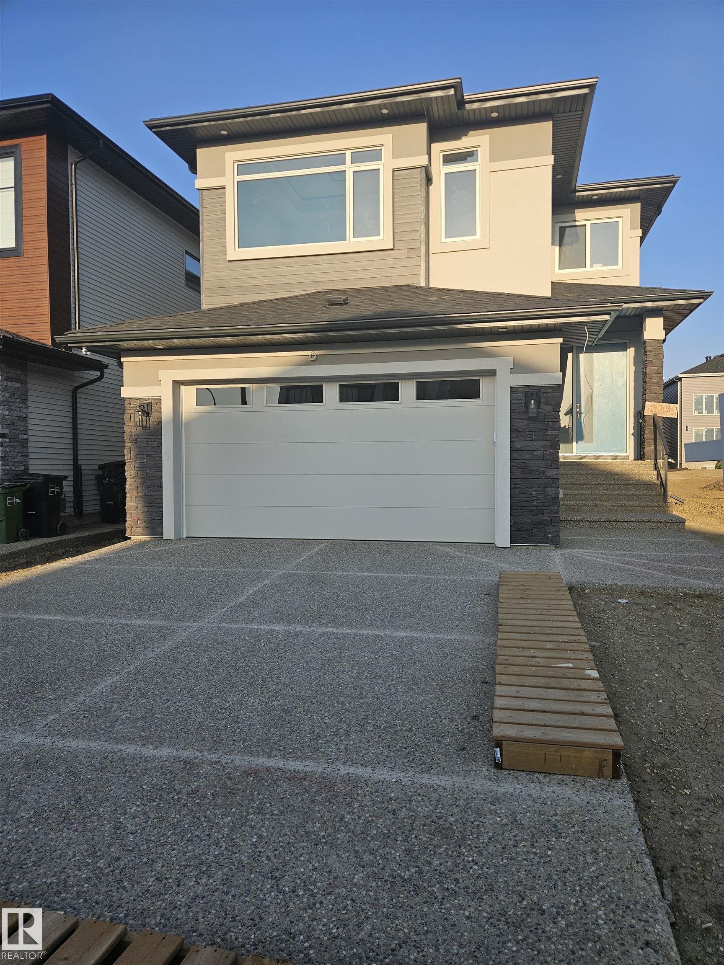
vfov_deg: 73.9
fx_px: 641
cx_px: 362
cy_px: 482
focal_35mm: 23
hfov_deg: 58.9
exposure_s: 1/1019
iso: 25
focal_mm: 5.4
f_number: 1.8
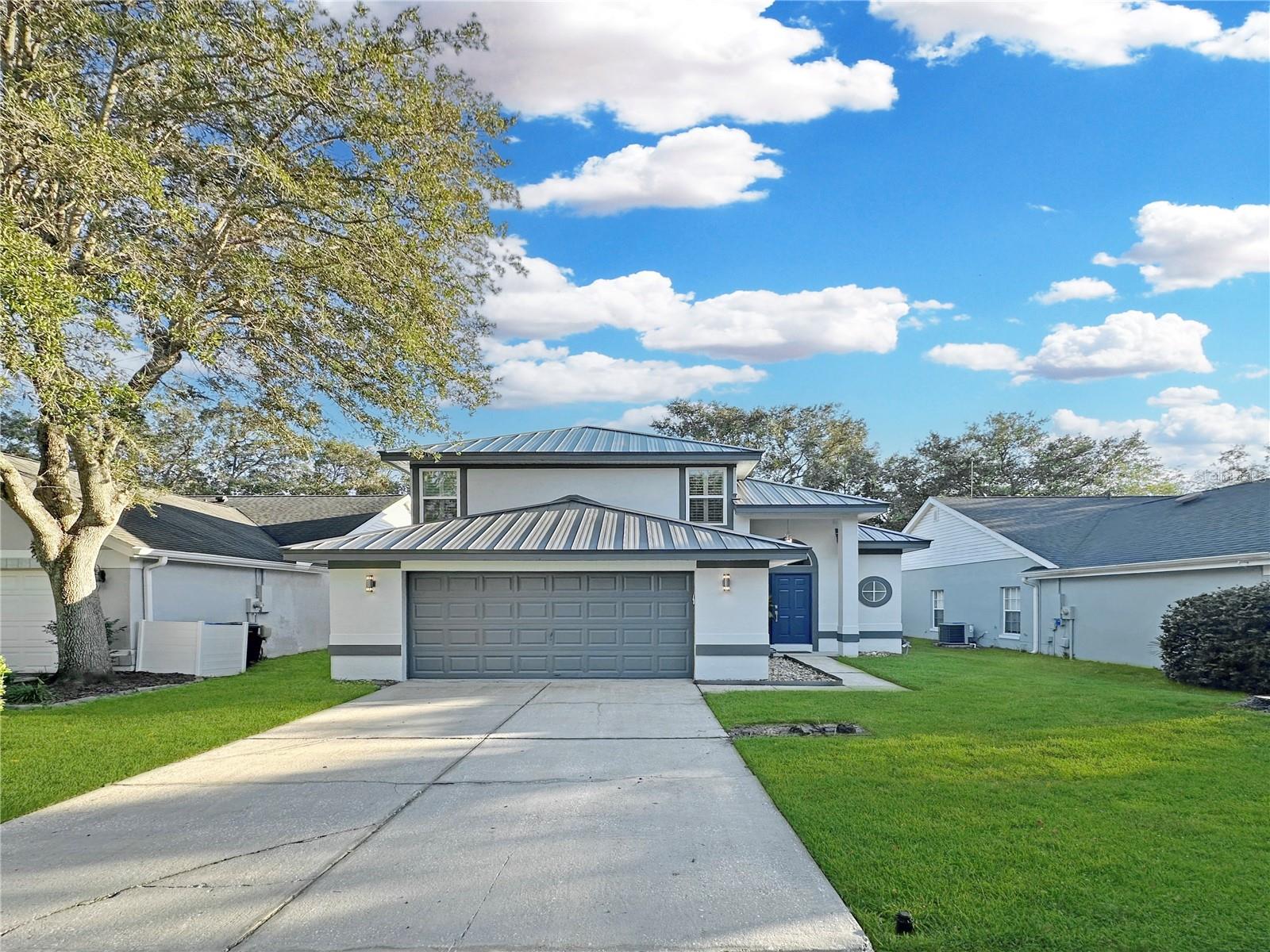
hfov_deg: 102.1
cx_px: 635
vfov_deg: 85.7
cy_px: 476
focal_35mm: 14
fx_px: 514
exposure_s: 1/504
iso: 40
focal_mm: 2.22
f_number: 2.2
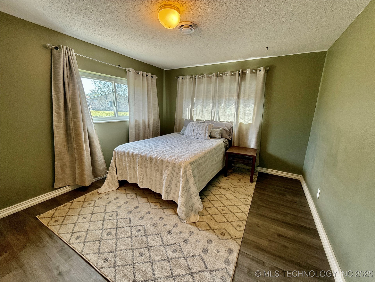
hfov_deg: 102.1
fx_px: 152
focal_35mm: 14
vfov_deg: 85.7
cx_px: 188
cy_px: 141
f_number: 2.2
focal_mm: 2.22
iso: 125
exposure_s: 1/120
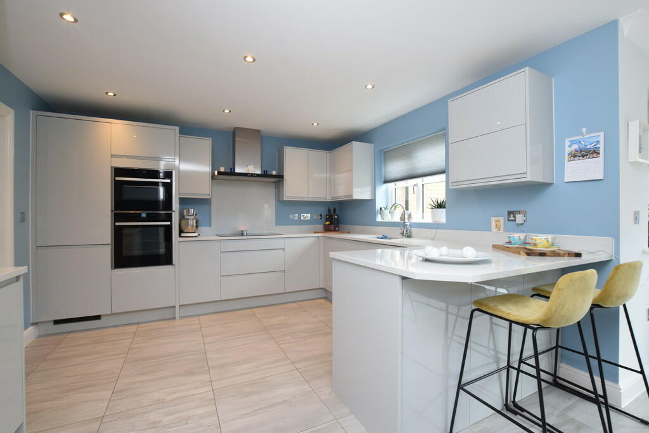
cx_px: 324
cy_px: 216
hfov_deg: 100.4
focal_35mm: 15
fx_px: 270
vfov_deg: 77.3
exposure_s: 1/15
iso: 450
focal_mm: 10
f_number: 8
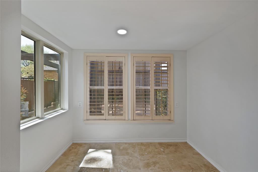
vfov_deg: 81.2
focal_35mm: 14
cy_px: 86
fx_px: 100
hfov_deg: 104.2
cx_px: 129
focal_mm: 14
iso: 640
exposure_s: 1/15
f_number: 9
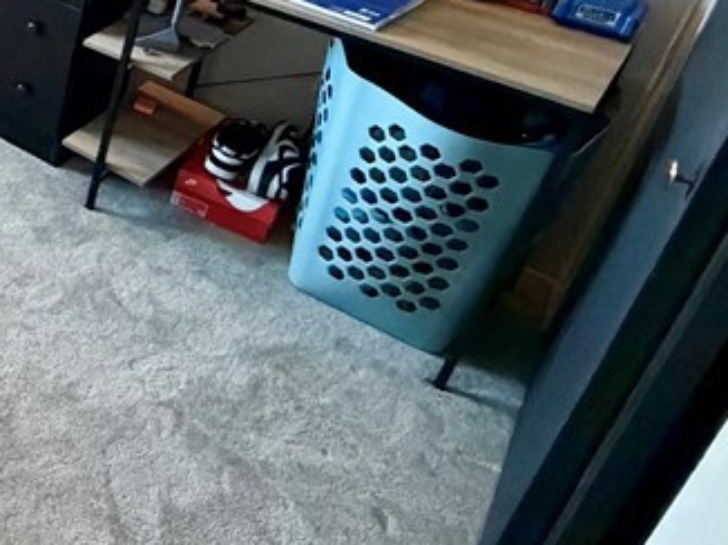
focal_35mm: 44
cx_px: -353
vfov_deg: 29.6
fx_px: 925
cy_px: -56
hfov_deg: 28.6
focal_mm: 2.22
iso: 1000
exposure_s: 1/60
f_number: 2.2
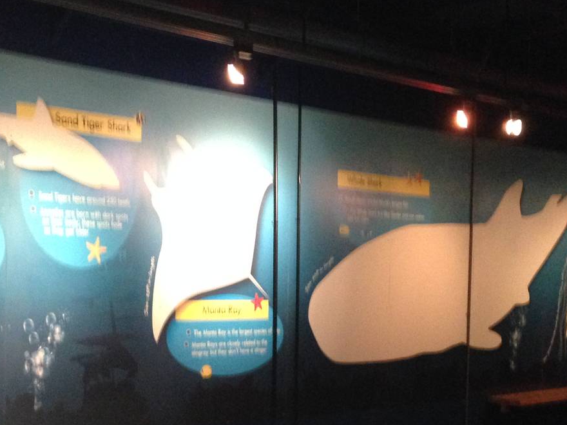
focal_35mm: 60
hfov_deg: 31.9
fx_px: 983
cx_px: 191
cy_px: 301
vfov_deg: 24.2
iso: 500
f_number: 2.4
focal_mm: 4.12
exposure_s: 1/15
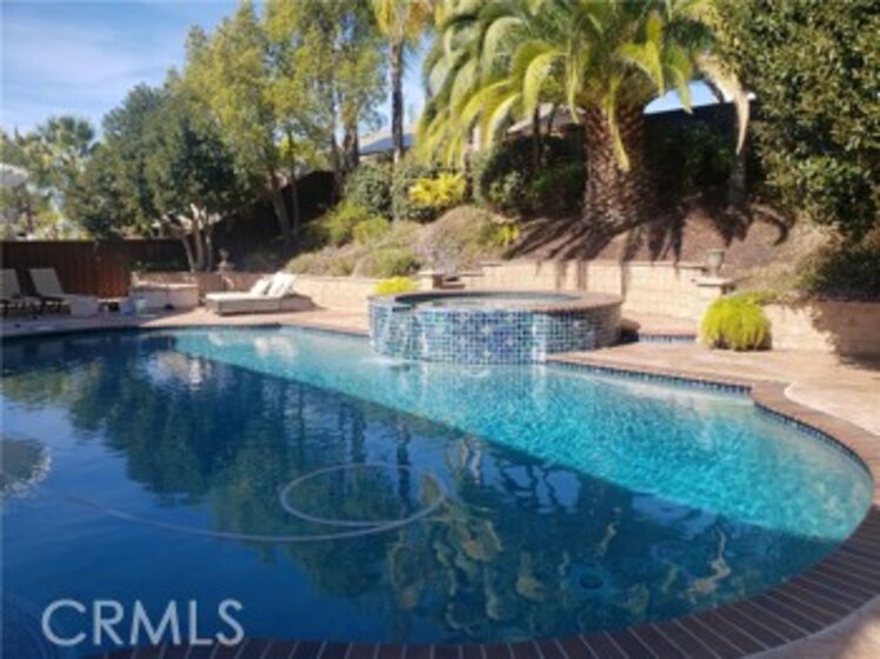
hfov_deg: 67.3
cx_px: 440
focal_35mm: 26
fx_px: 661
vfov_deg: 53.0
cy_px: 330
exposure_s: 1/805
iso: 50
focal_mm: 4.3
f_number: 2.4
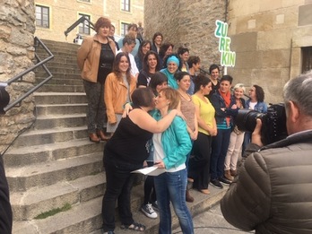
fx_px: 261
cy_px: 117
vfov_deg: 48.2
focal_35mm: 29
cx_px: 156
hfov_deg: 61.7
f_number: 2.2
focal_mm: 4.15
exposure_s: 1/269
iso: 25
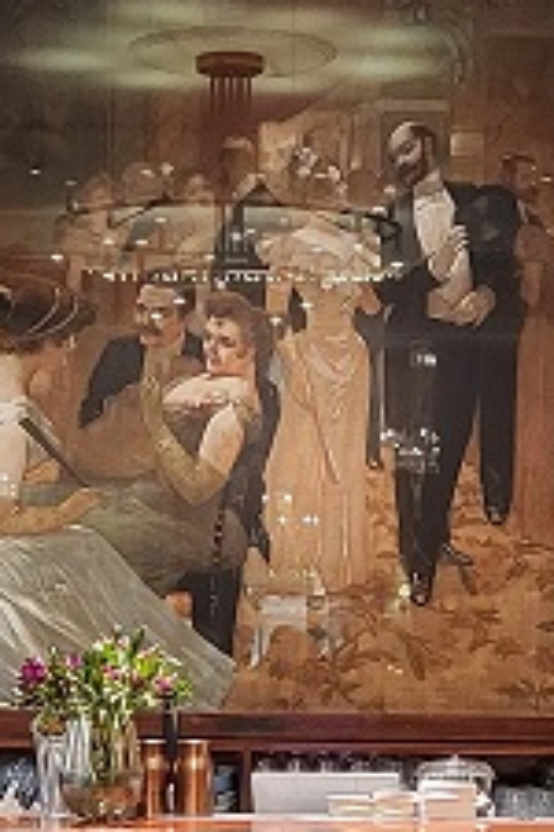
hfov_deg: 11.4
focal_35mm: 120
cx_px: 284
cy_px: 754
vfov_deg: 16.8
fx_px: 2770
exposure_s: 1/50
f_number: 1.8
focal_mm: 5.4
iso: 500
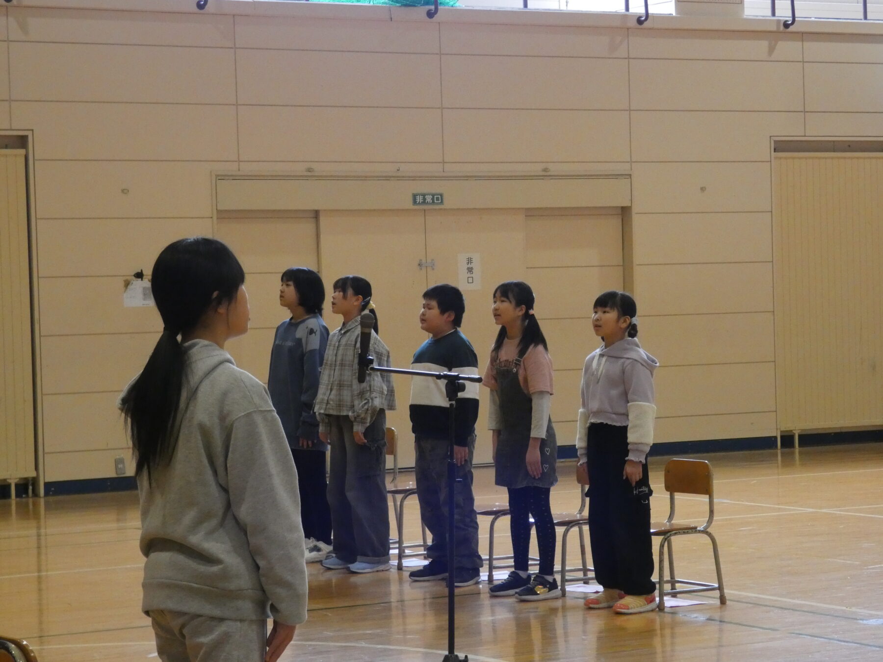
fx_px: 2500
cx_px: 442
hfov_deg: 20.0
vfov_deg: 15.1
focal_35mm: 98
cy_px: 331
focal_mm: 17.5
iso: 800
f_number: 4.8
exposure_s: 1/80
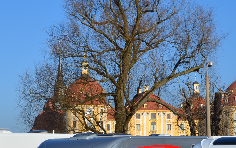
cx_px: 104
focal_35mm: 132
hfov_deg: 15.8
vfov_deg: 9.9
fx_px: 849
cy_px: 110
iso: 100
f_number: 11
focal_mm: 38
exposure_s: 1/200
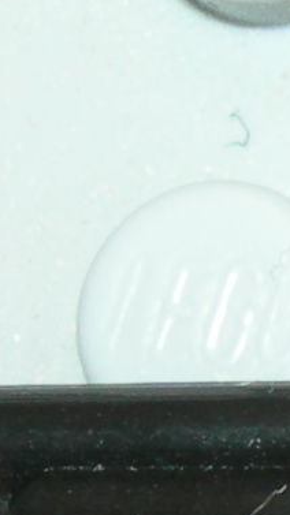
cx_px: 1159
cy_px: 464
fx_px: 3897
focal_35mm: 285
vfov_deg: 7.6
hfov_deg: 4.0
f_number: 4.8
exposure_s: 1/60.1
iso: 50
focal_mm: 7.8
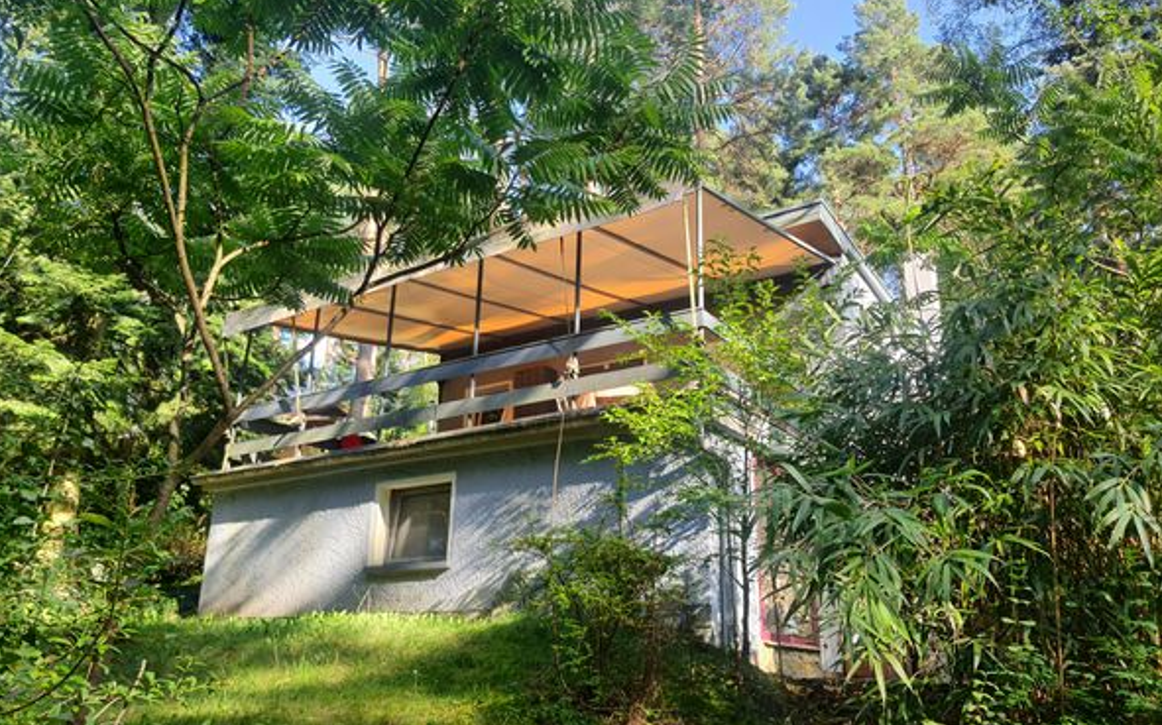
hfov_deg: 66.5
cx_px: 576
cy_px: 352
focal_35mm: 28
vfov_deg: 44.5
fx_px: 886
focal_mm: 4.32
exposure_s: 1/303
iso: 50
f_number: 1.7
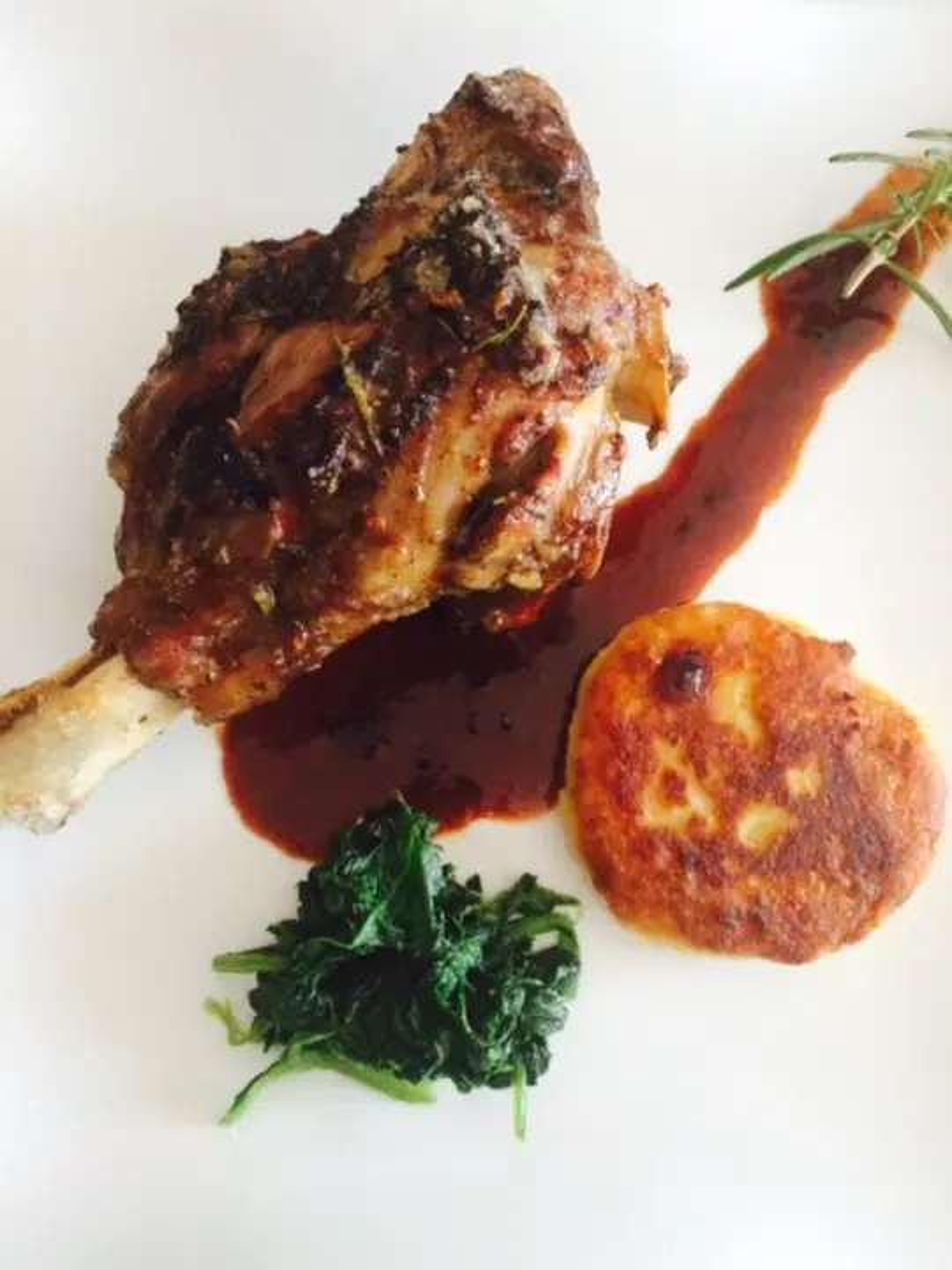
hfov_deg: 48.2
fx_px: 1063
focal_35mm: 29
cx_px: 476
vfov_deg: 61.7
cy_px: 635
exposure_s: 1/30
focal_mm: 4.15
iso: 64
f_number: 2.2
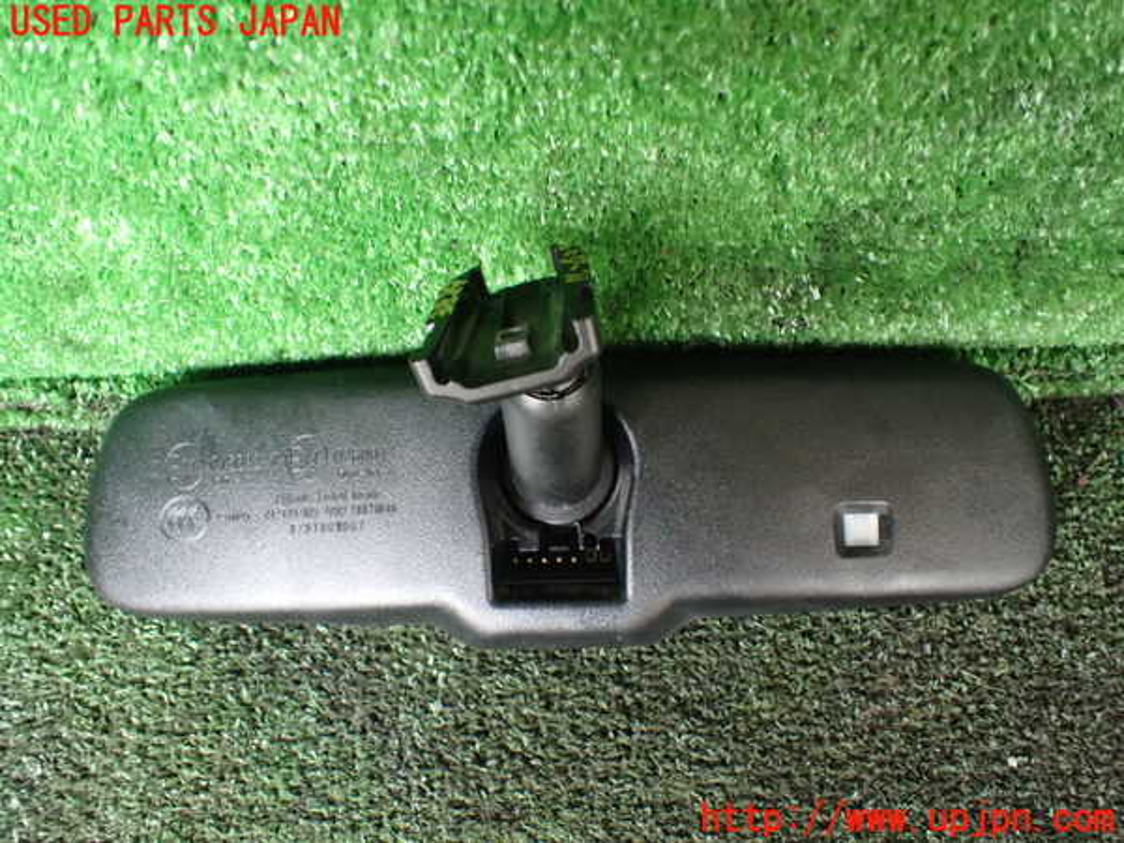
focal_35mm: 30
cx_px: 562
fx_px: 974
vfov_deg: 46.8
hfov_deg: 60.0
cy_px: 422
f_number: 2.3
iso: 1000
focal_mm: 5.4
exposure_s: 1/30
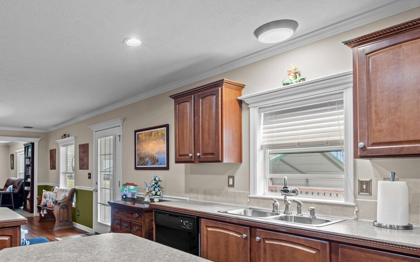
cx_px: 129
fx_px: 286
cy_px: 172
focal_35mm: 25
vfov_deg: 48.5
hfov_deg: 69.7
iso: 250
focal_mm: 16
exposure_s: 1/1.25
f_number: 8
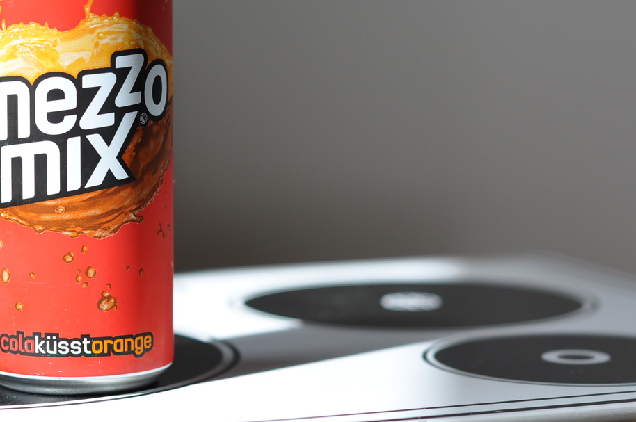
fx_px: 1853
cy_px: 140
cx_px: 239
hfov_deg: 19.4
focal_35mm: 105
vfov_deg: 13.0
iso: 200
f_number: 4
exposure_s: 1/400
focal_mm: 50
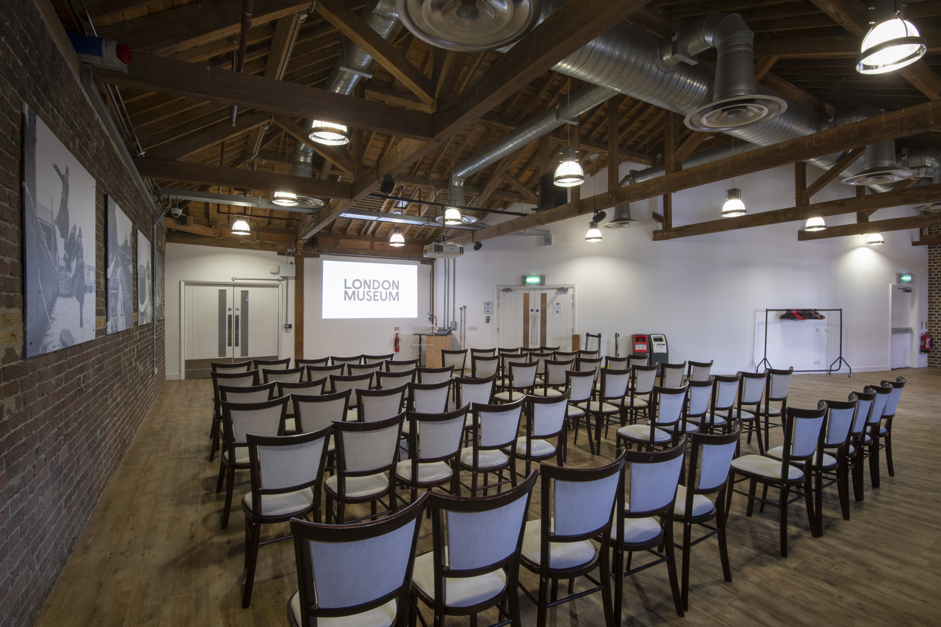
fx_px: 418
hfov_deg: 96.7
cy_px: 314
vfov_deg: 73.7
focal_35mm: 16
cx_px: 470
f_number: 16
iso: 125
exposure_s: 2
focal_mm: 16
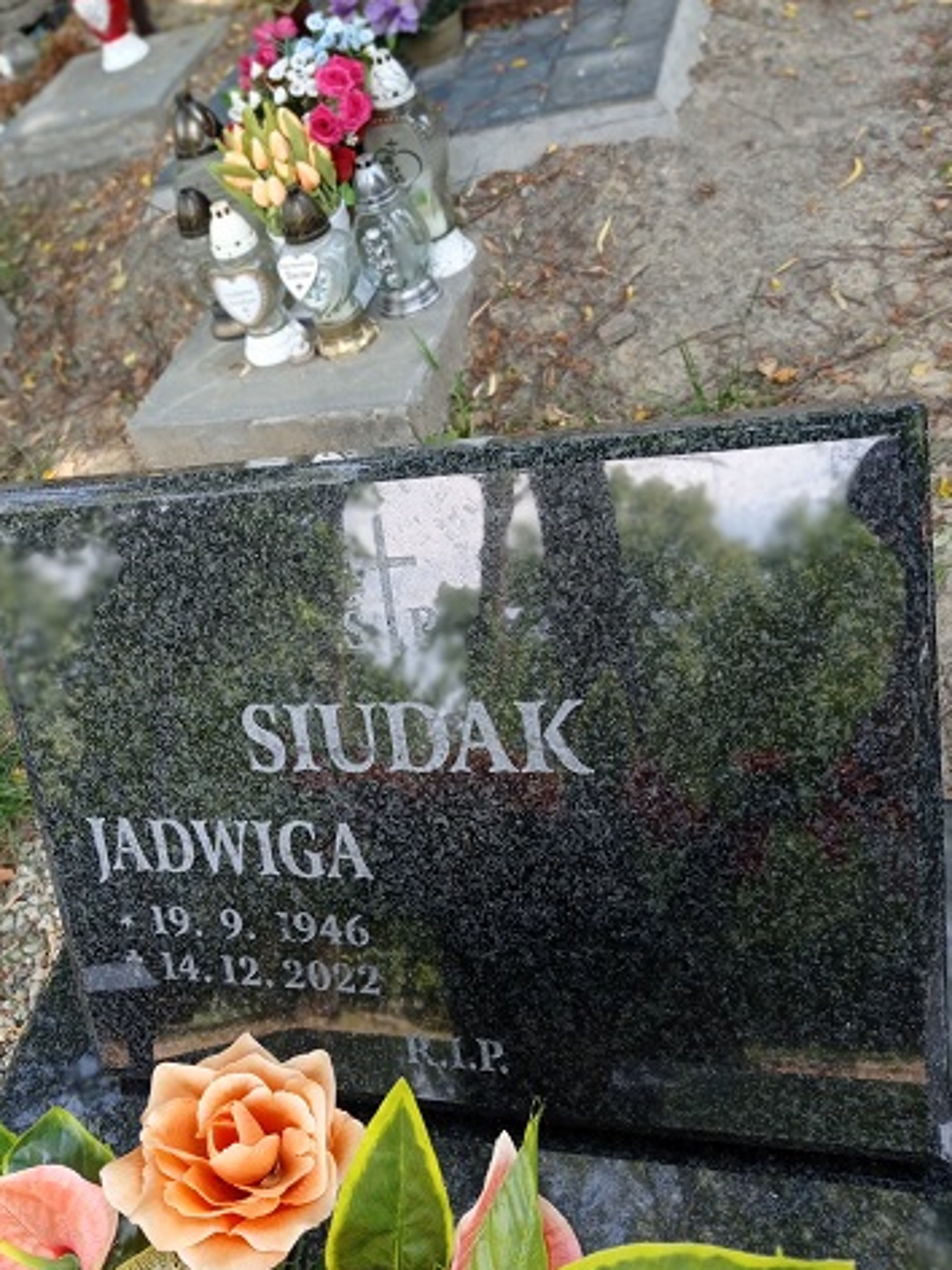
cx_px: 395
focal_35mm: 34
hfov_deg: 41.7
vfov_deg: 53.9
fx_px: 1247
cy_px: 596
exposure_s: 1/248
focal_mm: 4.74
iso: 100
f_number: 1.79
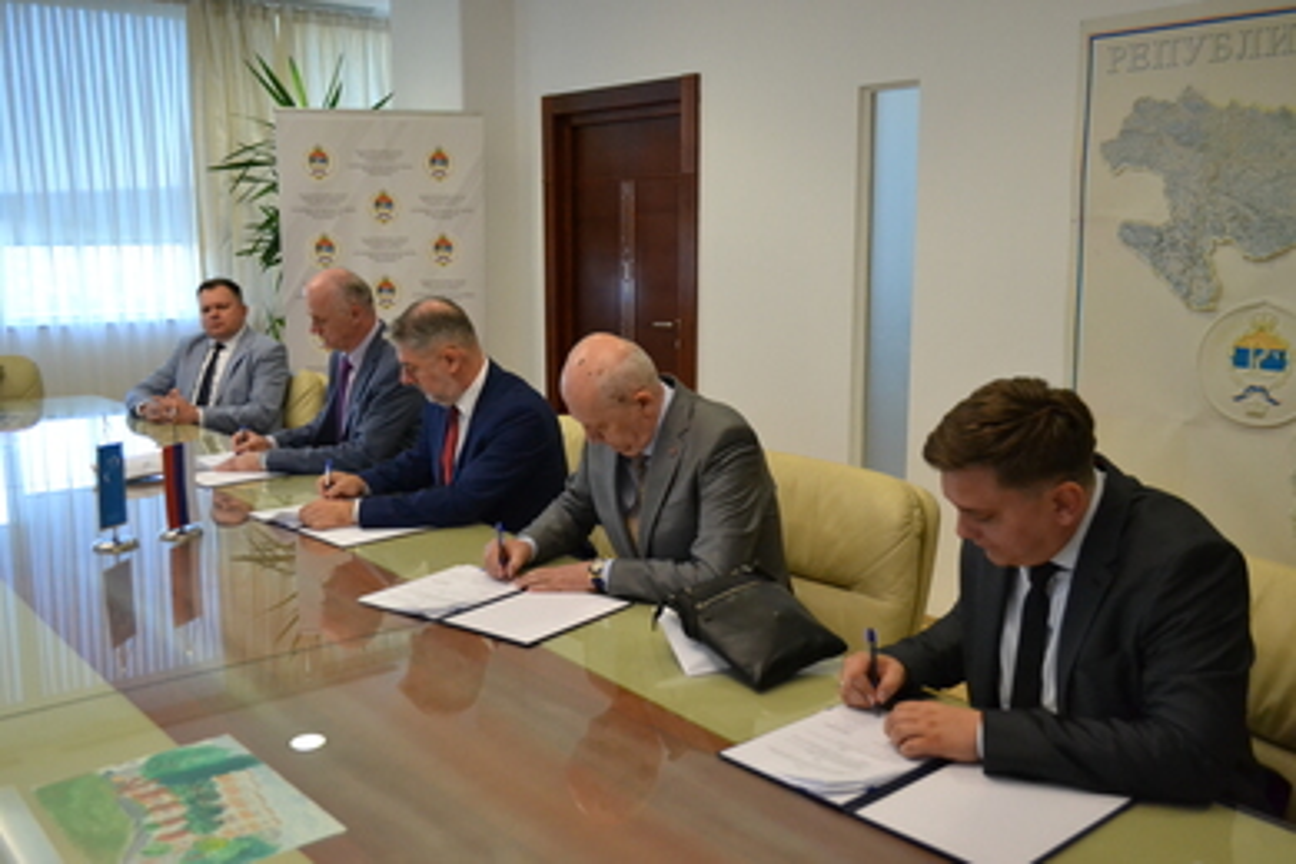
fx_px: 1188
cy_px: 432
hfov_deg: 57.2
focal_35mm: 33
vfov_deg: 40.0
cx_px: 648
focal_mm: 22
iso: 3200
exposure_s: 1/500
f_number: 3.8
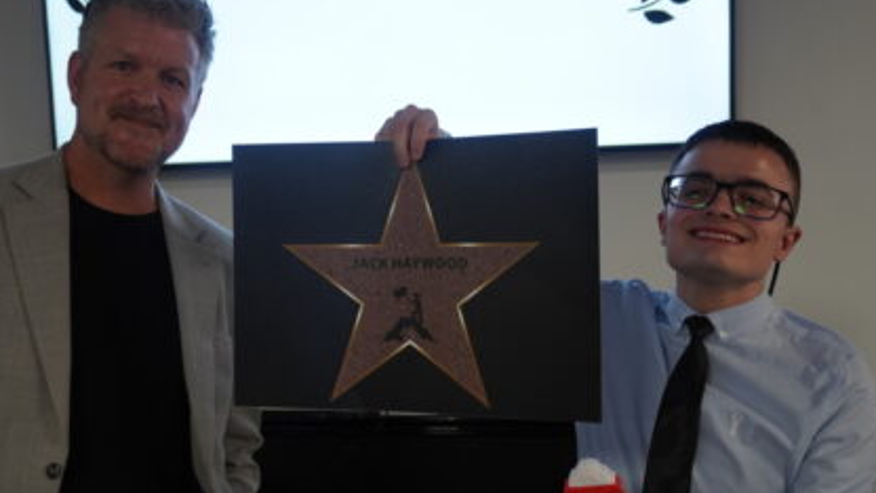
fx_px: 1015
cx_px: 390
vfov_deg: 27.3
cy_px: 280
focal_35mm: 44
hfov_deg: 46.6
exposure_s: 1/60
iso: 640
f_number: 4
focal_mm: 21
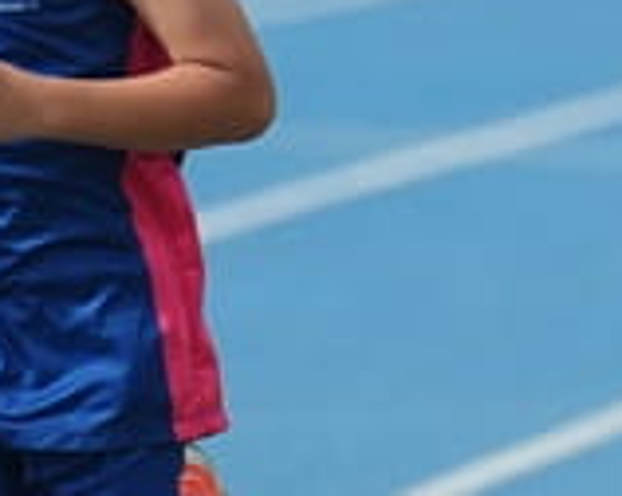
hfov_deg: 2.1
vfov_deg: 1.7
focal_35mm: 915
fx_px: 16823
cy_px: 201
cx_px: 280
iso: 200
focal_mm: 154
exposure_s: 1/3200
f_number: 3.2
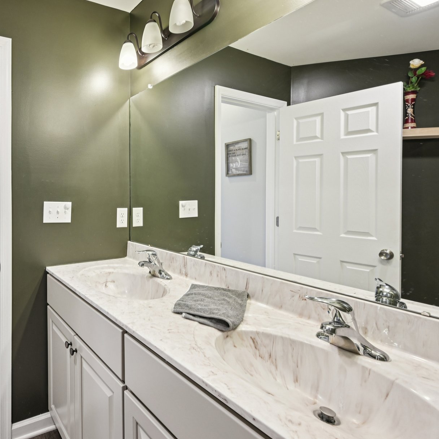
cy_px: 199
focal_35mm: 20
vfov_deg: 74.7
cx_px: 81
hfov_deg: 67.1
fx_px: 287
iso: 400
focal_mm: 14
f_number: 8
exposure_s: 1/10
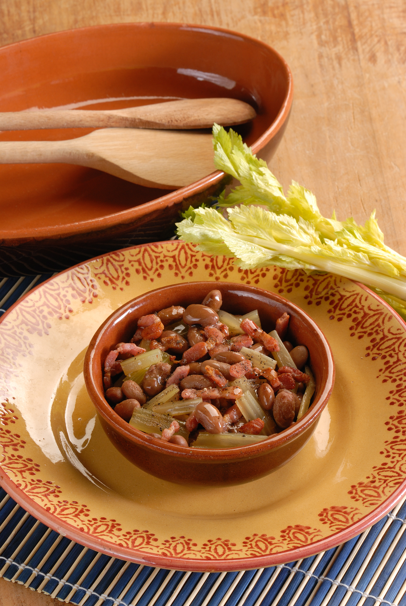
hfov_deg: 10.8
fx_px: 2151
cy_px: 303
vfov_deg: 16.1
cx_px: 203
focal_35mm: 128
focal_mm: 85
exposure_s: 1/160
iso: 100
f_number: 16
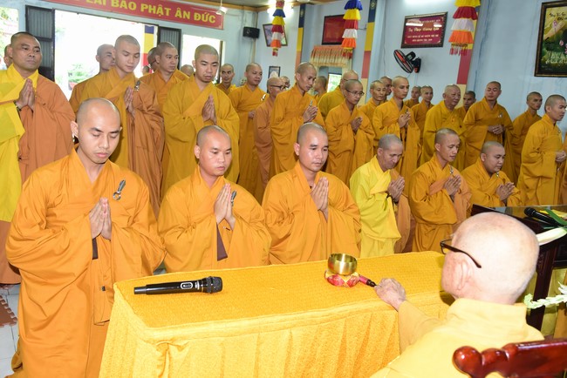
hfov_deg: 54.4
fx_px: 551
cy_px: 189
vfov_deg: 37.9
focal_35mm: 35
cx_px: 284
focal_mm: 35
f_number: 5.6
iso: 1600
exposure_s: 1/40
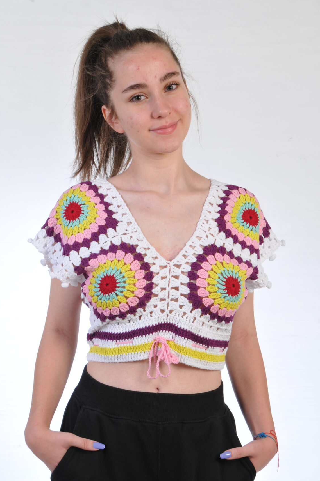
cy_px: 234
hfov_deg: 13.9
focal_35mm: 98
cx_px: 152
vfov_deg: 20.8
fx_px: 1310
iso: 200
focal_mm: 62
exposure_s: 1/125
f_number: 14
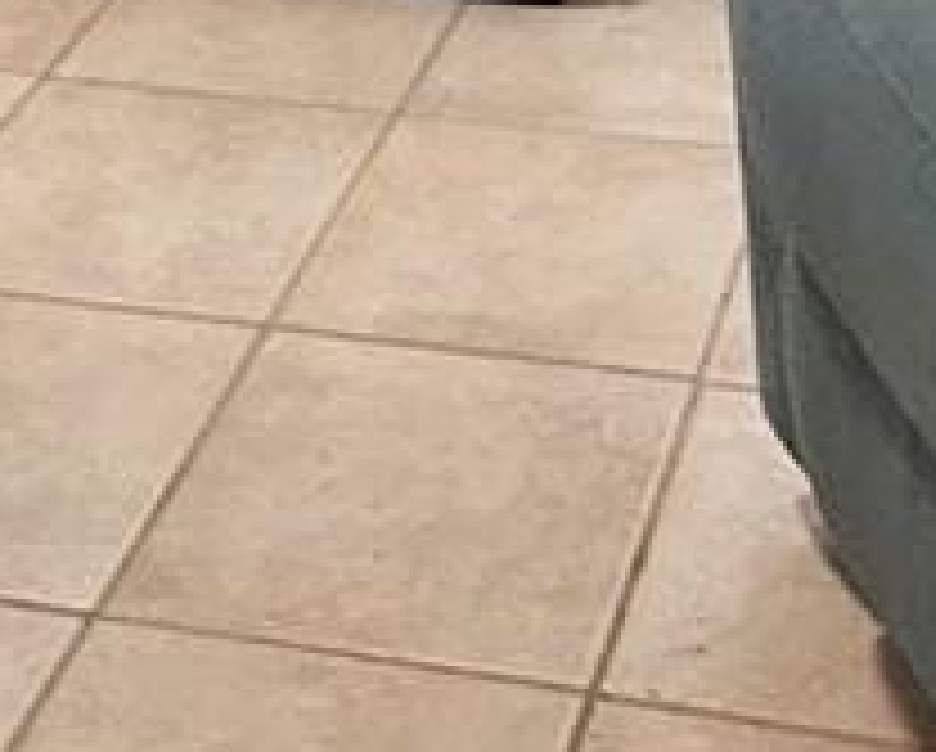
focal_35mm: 105
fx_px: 2913
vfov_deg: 11.7
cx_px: 554
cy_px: -1112
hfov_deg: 18.2
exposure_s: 1/120
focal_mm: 2.22
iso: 250
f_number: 2.2
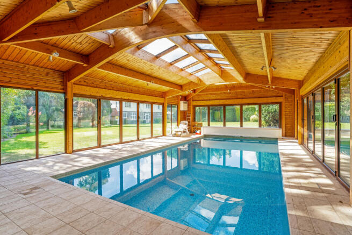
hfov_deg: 93.3
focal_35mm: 17
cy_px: 118
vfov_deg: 70.5
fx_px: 166
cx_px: 176
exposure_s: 1/20
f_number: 10
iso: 100
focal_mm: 17
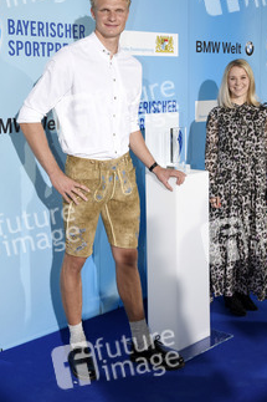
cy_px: 173
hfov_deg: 23.7
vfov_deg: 35.0
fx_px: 635
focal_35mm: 57
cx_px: 152
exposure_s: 1/125
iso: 800
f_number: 6.3
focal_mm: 46
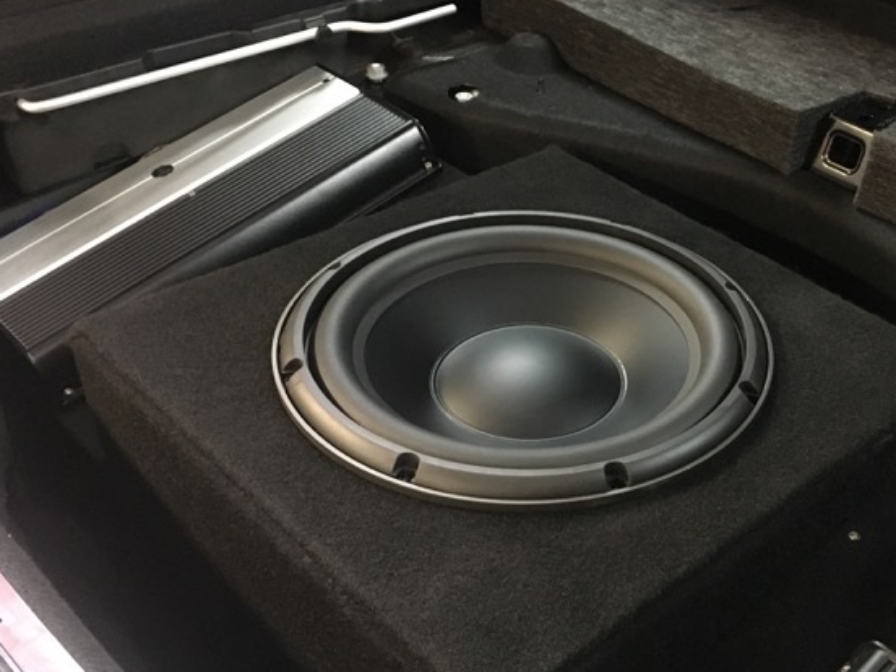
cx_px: 640
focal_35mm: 42
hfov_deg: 43.7
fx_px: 1087
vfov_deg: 34.2
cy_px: 416
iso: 250
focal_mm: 4.15
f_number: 2.2
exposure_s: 1/15
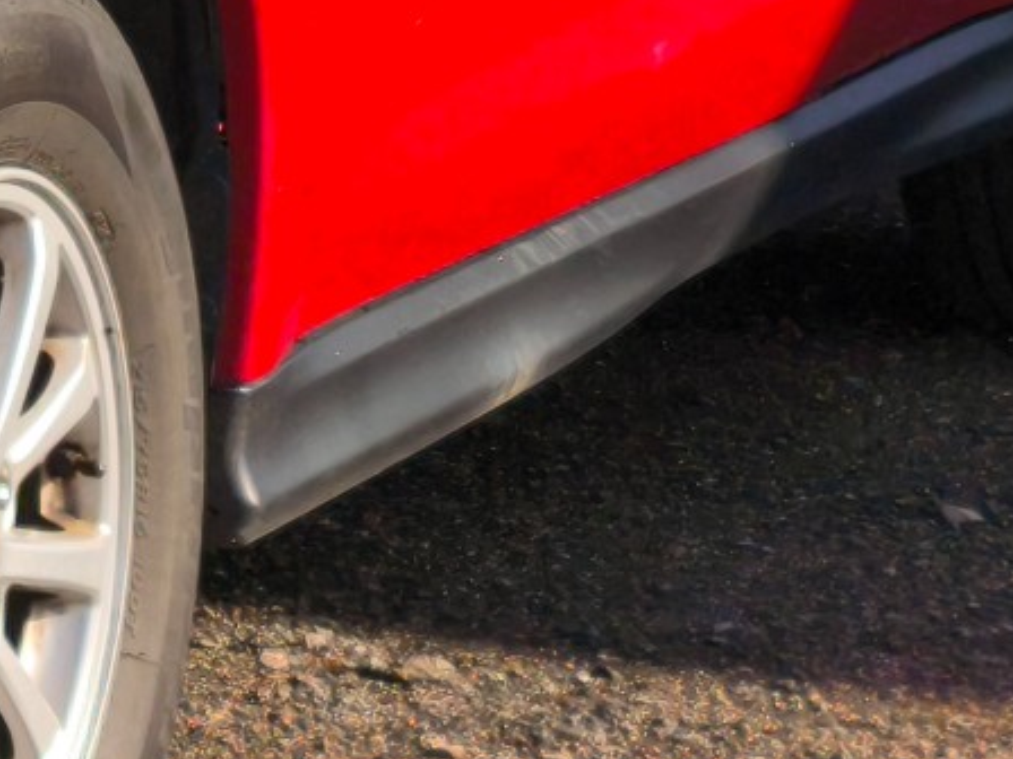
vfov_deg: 5.6
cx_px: -895
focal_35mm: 263
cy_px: -404
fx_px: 7696
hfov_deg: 7.3
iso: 50
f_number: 1.6
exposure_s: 1/1723
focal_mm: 6.57
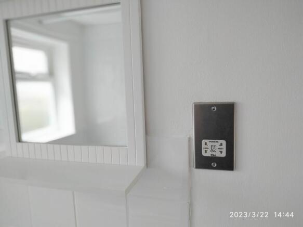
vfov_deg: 56.8
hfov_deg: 71.6
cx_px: 152
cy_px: 114
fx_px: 210
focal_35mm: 24
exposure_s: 1/50
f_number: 1.9
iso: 250
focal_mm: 3.94
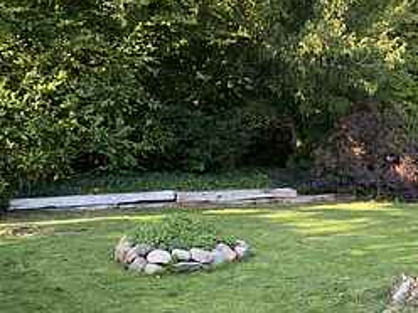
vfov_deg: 34.1
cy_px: 111
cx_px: 310
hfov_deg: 43.5
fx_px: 507
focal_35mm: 42
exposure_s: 1/122
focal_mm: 4.25
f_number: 1.8
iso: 40
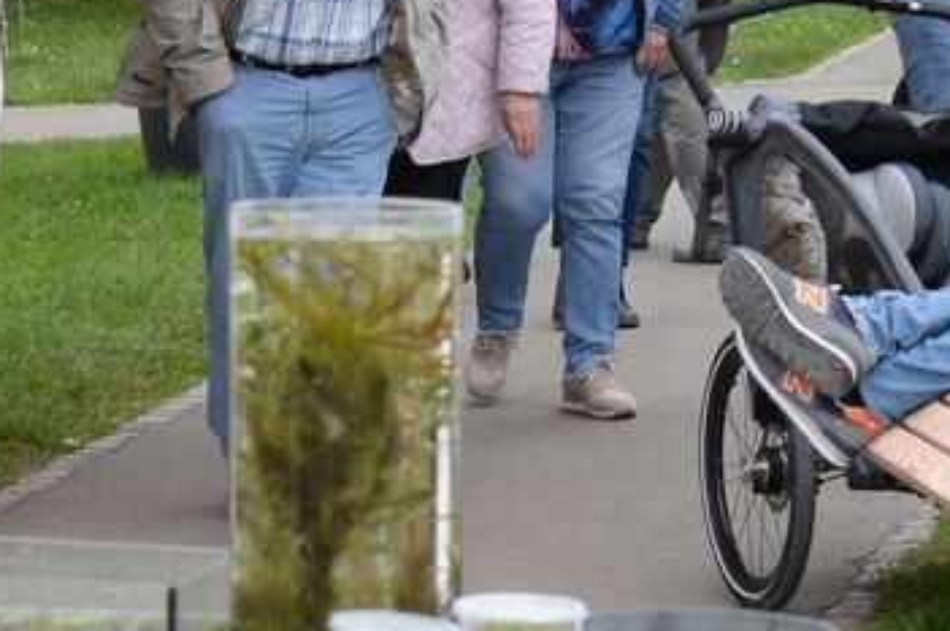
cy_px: 215
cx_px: 528
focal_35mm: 212
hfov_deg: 9.7
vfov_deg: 6.5
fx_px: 5587
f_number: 6.3
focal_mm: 62
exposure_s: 1/160
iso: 400
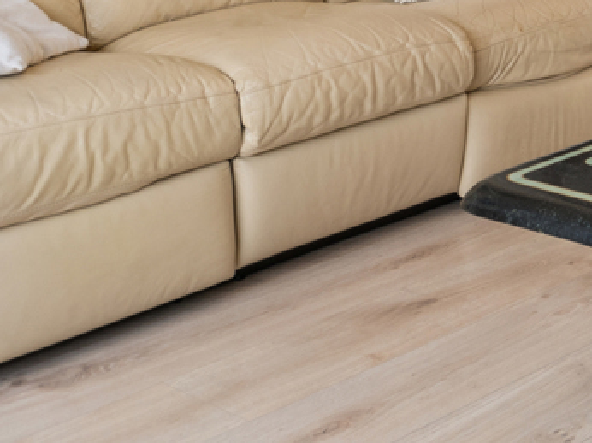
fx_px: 1367
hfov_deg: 20.0
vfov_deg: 16.4
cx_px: 963
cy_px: -263
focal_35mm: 80
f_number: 11
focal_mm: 16
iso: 250
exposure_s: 1/2
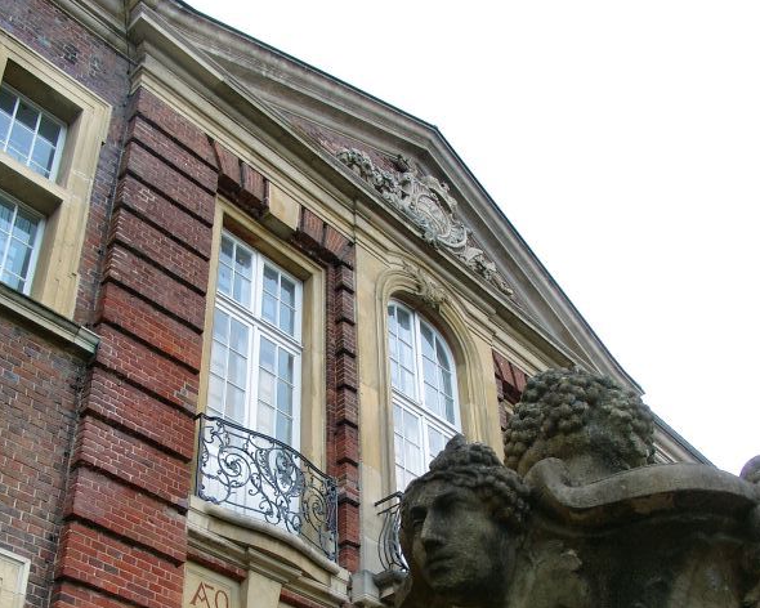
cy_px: 508
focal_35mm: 45
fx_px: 1012
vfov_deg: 32.3
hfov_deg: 41.2
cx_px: 379
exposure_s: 1/118
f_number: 4
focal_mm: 7.13
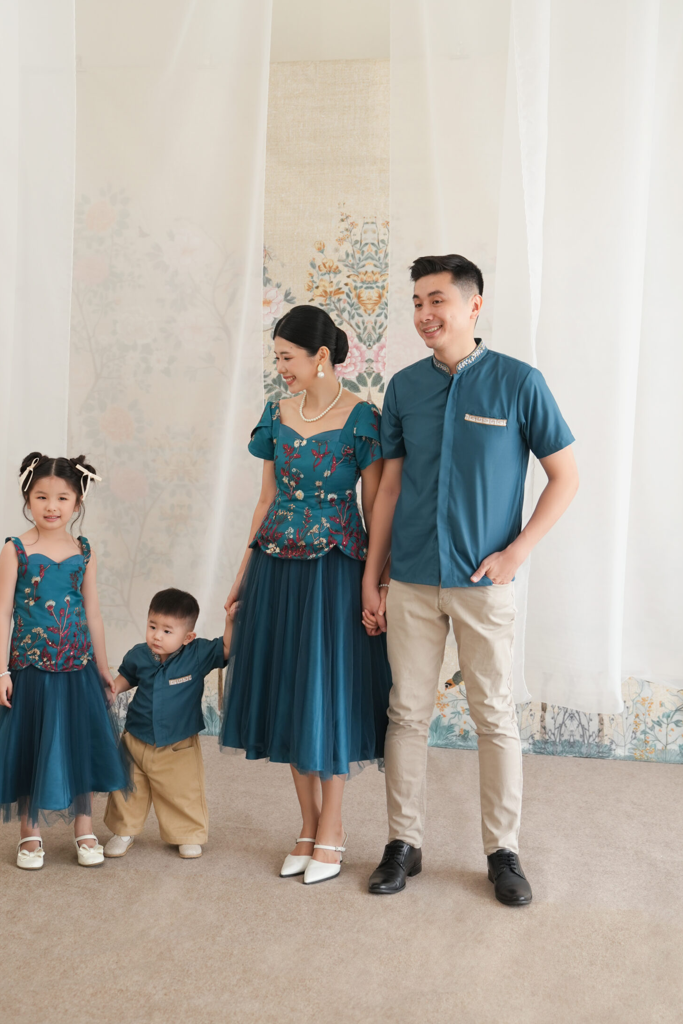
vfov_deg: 37.5
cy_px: 451
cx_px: 315
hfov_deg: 25.5
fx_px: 1508
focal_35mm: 53
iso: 250
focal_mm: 45
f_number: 3.5
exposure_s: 1/125
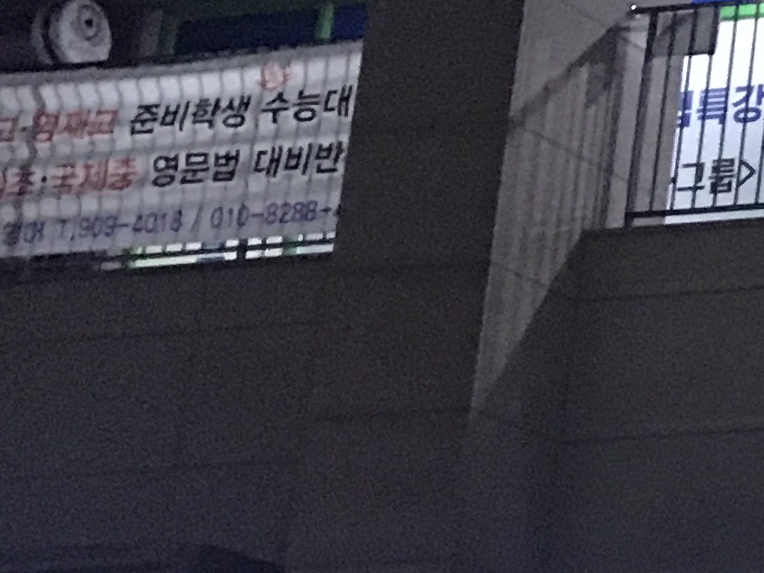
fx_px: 3266
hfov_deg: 10.9
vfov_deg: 10.0
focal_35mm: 148
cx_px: 1931
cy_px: 306
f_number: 1.8
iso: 160
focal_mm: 3.99
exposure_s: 1/30
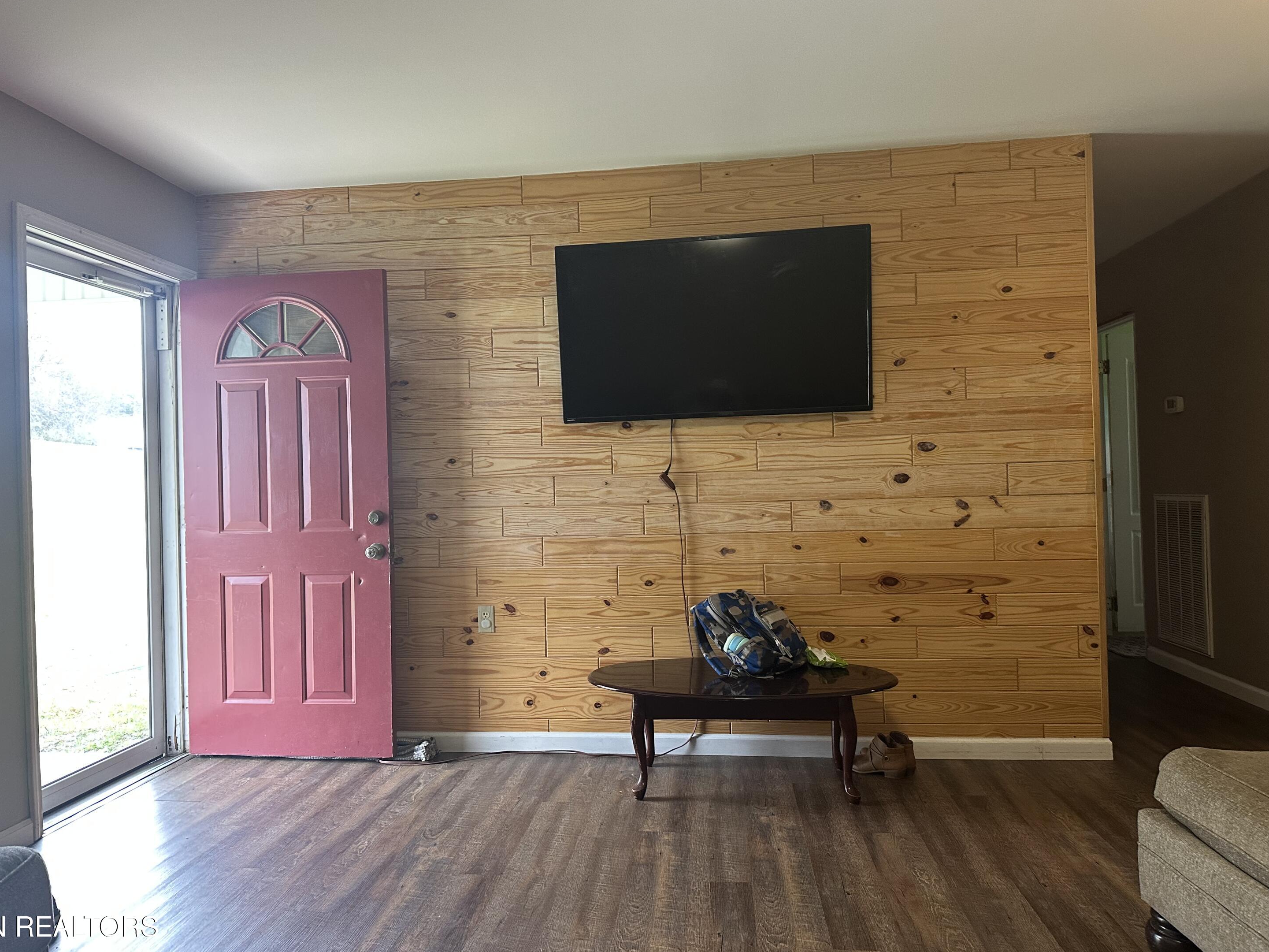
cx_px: 610
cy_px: 476
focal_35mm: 25
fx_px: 916
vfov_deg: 54.9
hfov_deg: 69.4
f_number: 1.78
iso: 250
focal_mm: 6.86
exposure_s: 1/60
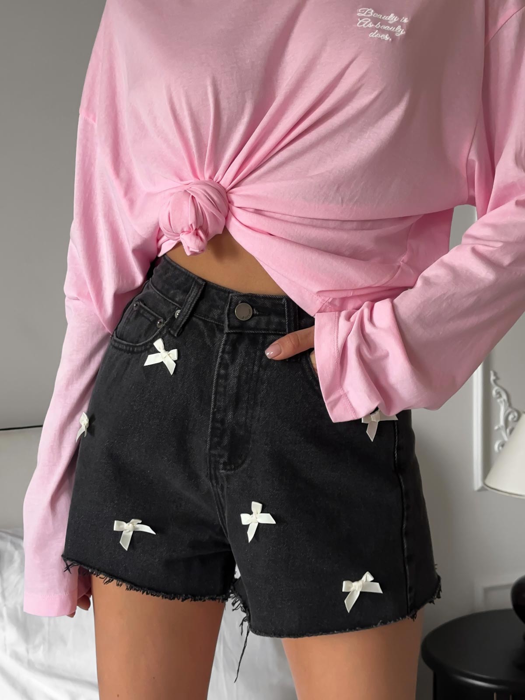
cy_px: 350
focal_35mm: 48
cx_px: 262
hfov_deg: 30.3
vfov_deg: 39.7
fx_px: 971
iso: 200
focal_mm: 6.86
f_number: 1.8
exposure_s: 1/60
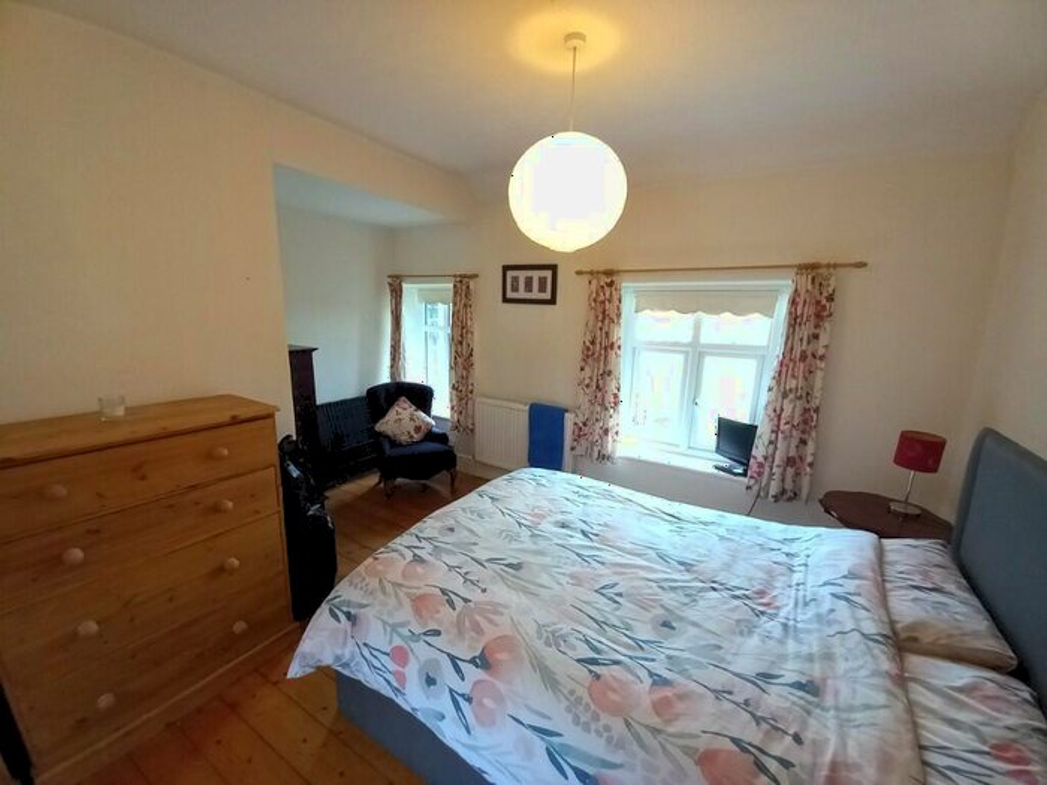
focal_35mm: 13
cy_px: 392
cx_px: 524
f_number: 2.2
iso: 125
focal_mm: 1.13
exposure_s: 1/50
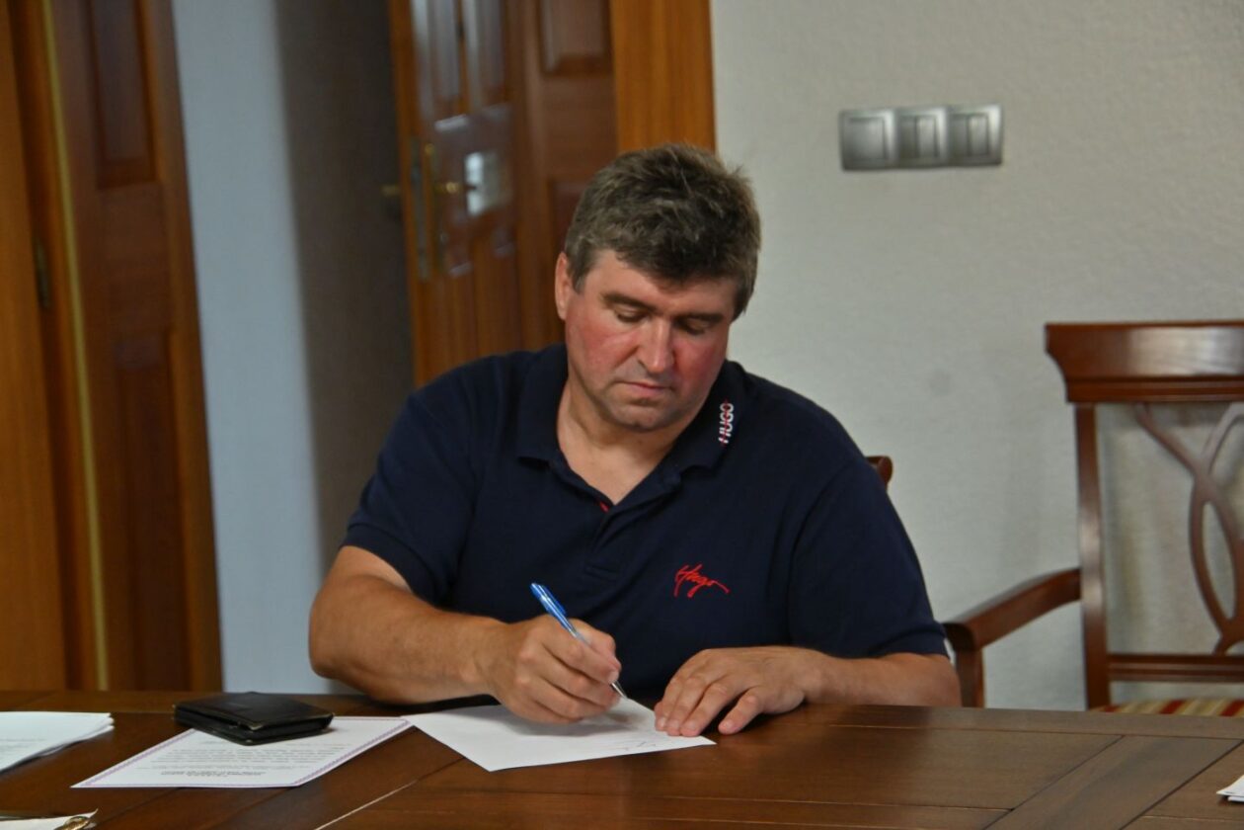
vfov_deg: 10.6
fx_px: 4457
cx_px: 622
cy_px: 415
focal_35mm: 129
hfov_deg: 15.9
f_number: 5
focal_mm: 86
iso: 1600
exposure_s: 1/100
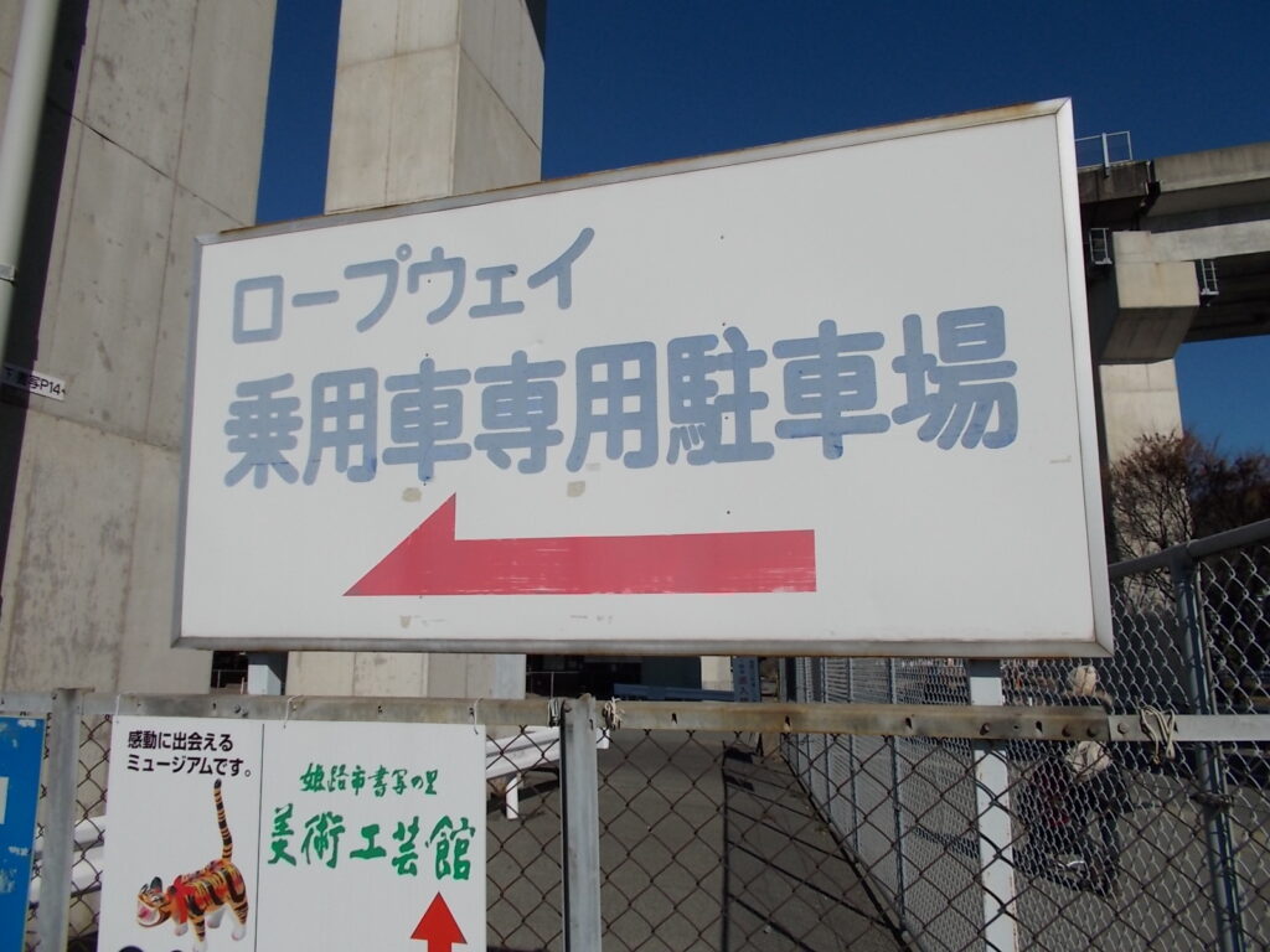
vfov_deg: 53.1
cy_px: 476
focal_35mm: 26
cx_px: 635
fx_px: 954
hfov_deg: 67.3
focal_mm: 4.6
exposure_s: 1/500
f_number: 8
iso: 80
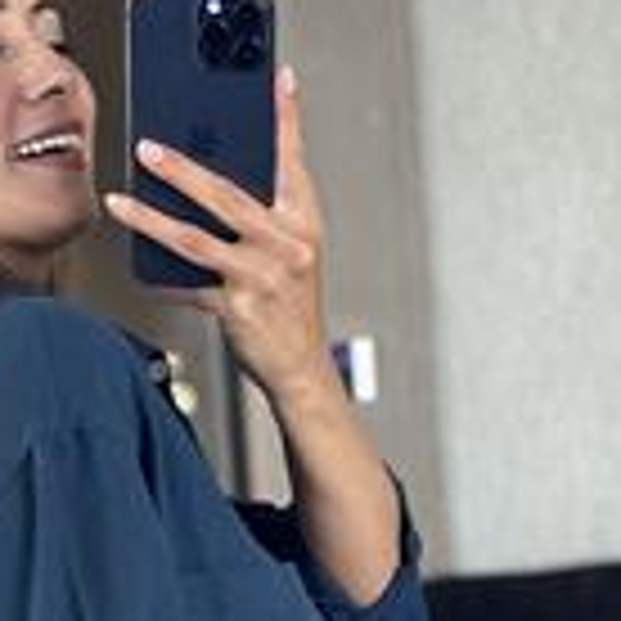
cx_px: 81
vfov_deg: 10.9
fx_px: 3166
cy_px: 806
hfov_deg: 11.1
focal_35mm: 156
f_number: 1.78
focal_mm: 6.86
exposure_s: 1/50
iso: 200
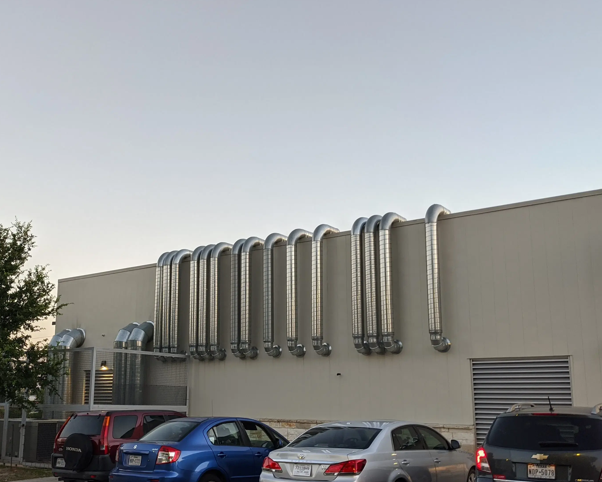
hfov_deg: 46.2
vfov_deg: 38.2
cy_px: 272
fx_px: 695
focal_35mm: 39
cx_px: 206
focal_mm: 4.38
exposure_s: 1/103
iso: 81
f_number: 1.73
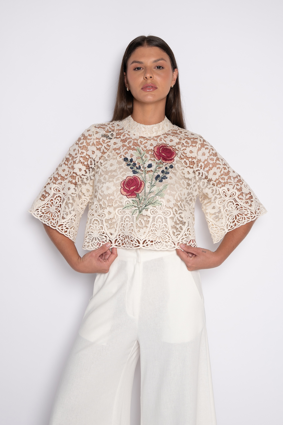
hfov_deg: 33.4
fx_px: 472
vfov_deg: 48.5
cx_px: 142
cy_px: 212
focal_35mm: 40
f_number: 5.6
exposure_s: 1/160
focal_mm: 40
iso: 200
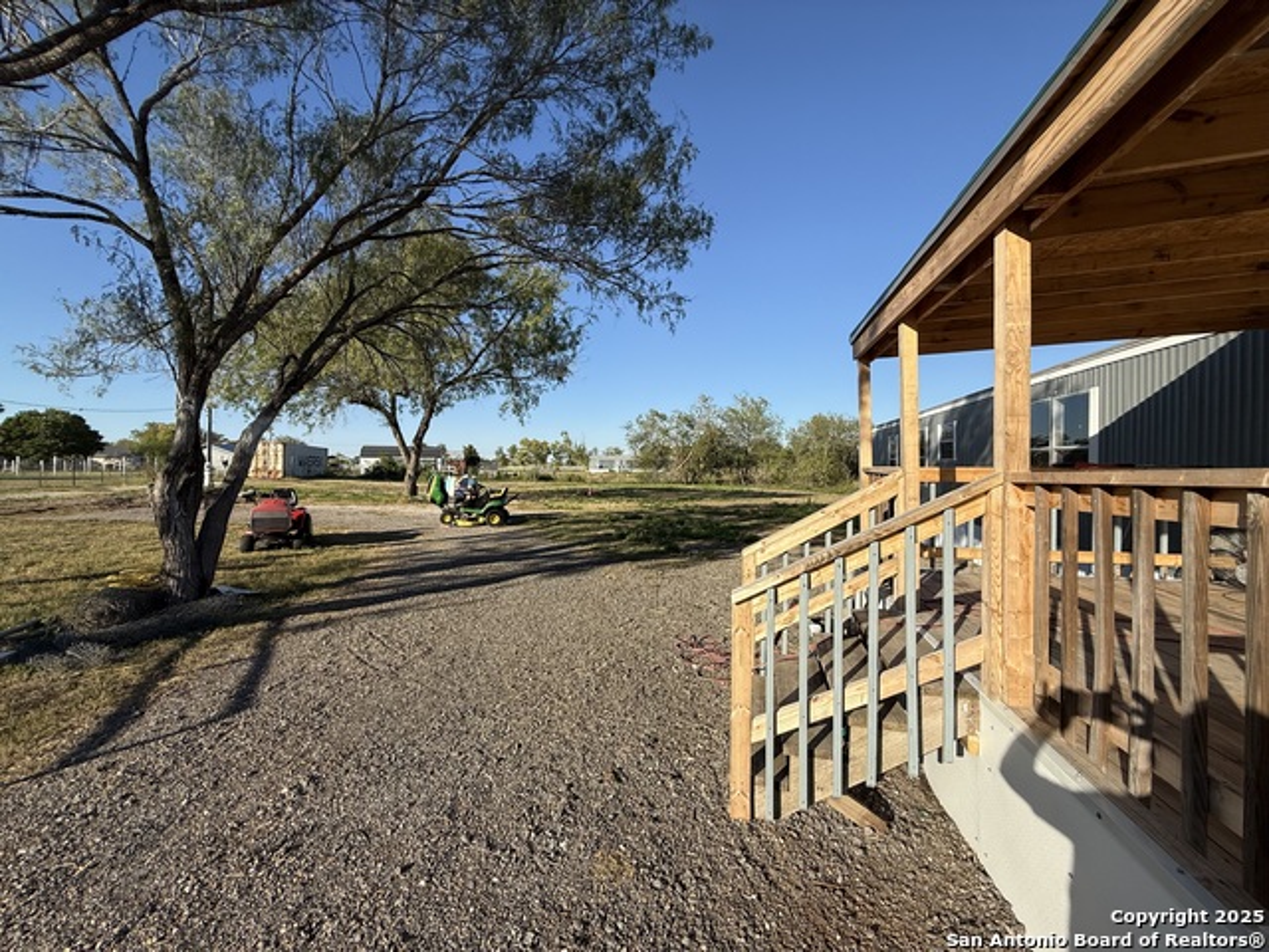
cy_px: 476
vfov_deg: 85.7
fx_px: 513
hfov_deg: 102.1
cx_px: 634
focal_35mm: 14
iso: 50
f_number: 2.2
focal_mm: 2.22
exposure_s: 1/2024
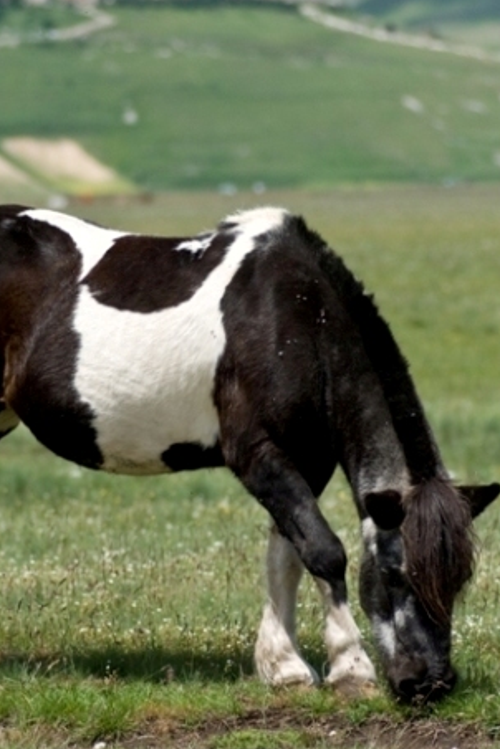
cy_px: 291
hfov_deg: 6.0
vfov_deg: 9.0
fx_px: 4770
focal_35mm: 229
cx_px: 131
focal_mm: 90
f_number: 2.8
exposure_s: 1/6400
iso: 200
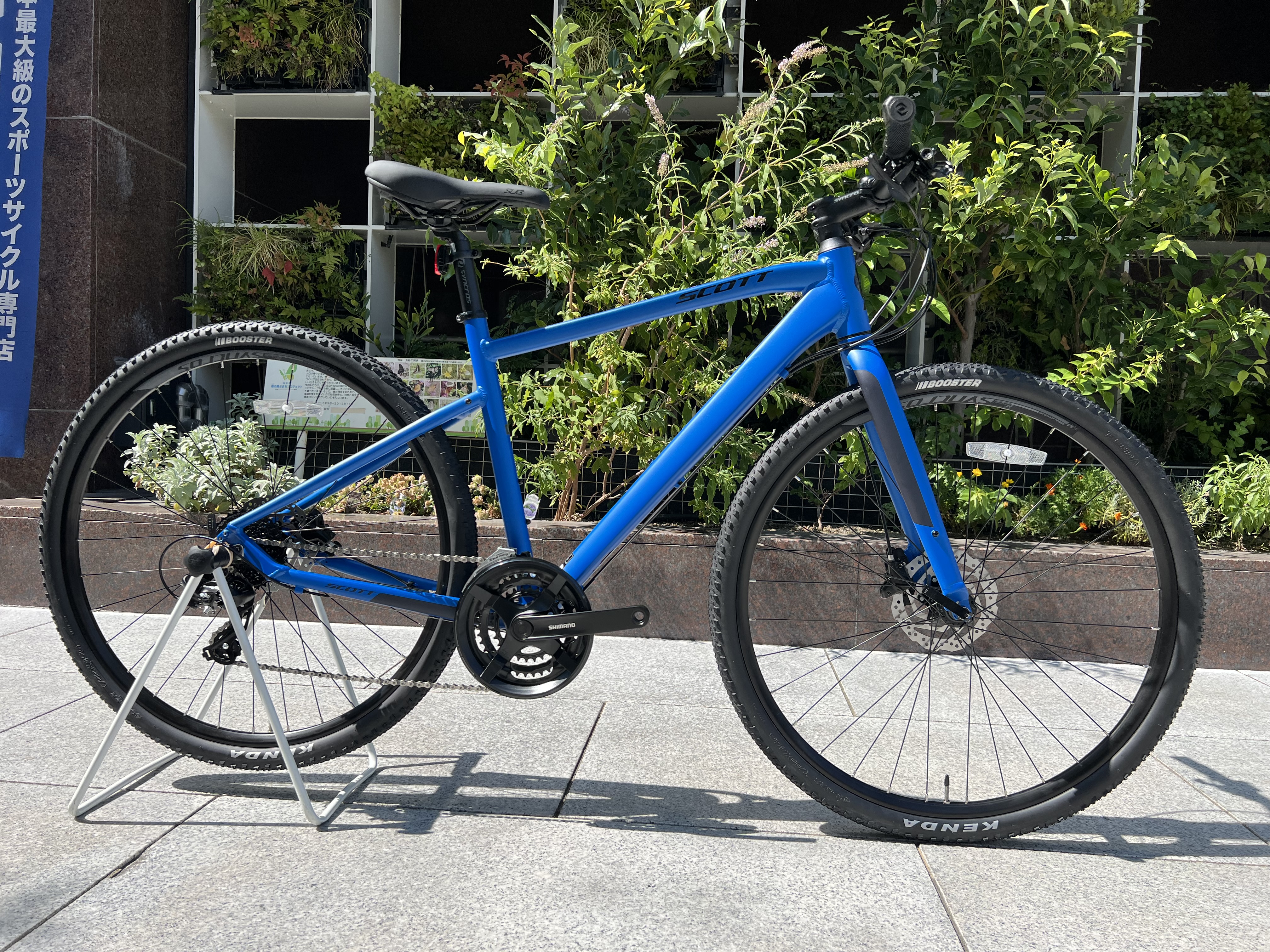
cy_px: 476
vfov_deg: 53.1
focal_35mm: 26
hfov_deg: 67.3
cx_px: 635
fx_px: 954
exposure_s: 1/2353
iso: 50
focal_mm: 5.7
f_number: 1.5
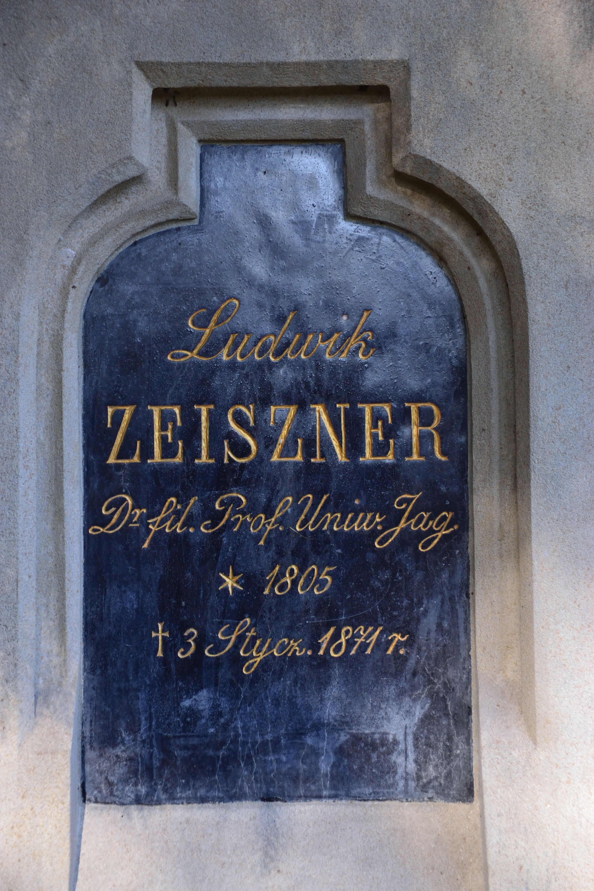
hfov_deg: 9.1
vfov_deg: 13.7
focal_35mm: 150
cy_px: 446
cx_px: 297
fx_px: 3712
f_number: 8
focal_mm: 100
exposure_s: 1/50
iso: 400
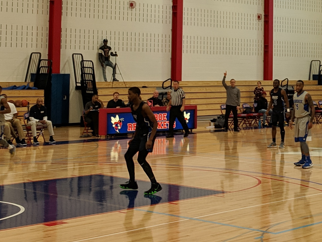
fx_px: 772
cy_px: 30
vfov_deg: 17.5
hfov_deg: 22.8
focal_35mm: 83
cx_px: 307
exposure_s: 1/120
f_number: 2
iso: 89
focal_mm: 4.67
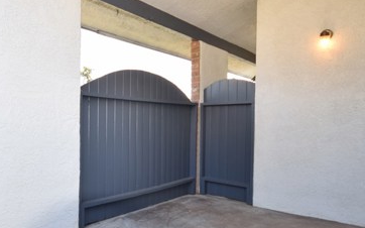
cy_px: 128
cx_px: 107
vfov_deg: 45.9
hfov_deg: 65.6
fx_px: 268
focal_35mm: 27
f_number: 3.5
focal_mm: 10
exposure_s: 1/200
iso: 200
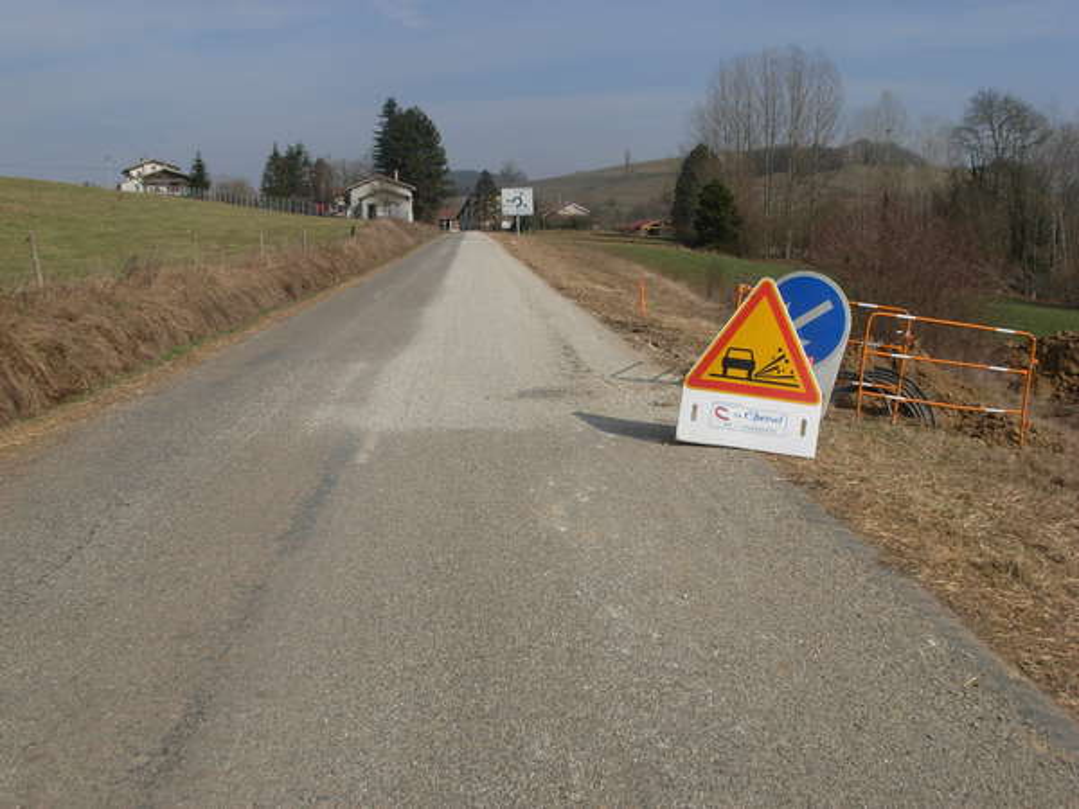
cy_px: 404
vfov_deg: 37.7
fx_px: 1184
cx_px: 540
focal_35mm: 38
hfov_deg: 49.0
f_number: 4.9
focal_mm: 6.3
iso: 79
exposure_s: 1/836
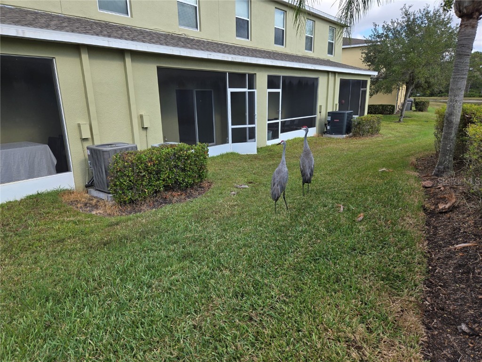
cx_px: 241
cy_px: 181
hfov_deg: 73.9
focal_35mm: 23
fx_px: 320
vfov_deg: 58.9
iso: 25
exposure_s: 1/720
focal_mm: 5.4
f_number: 1.8
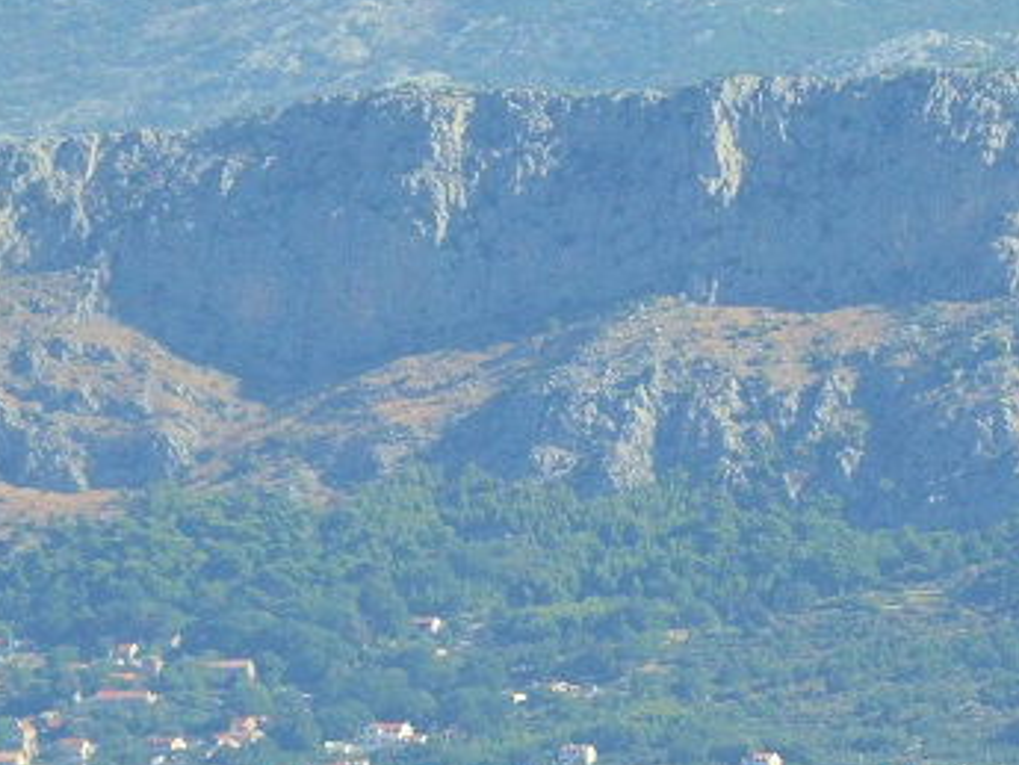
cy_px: 606
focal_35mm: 917
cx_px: 1128
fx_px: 27003
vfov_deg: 1.6
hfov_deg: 2.2
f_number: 5.6
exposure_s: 1/8000
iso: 2000
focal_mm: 220
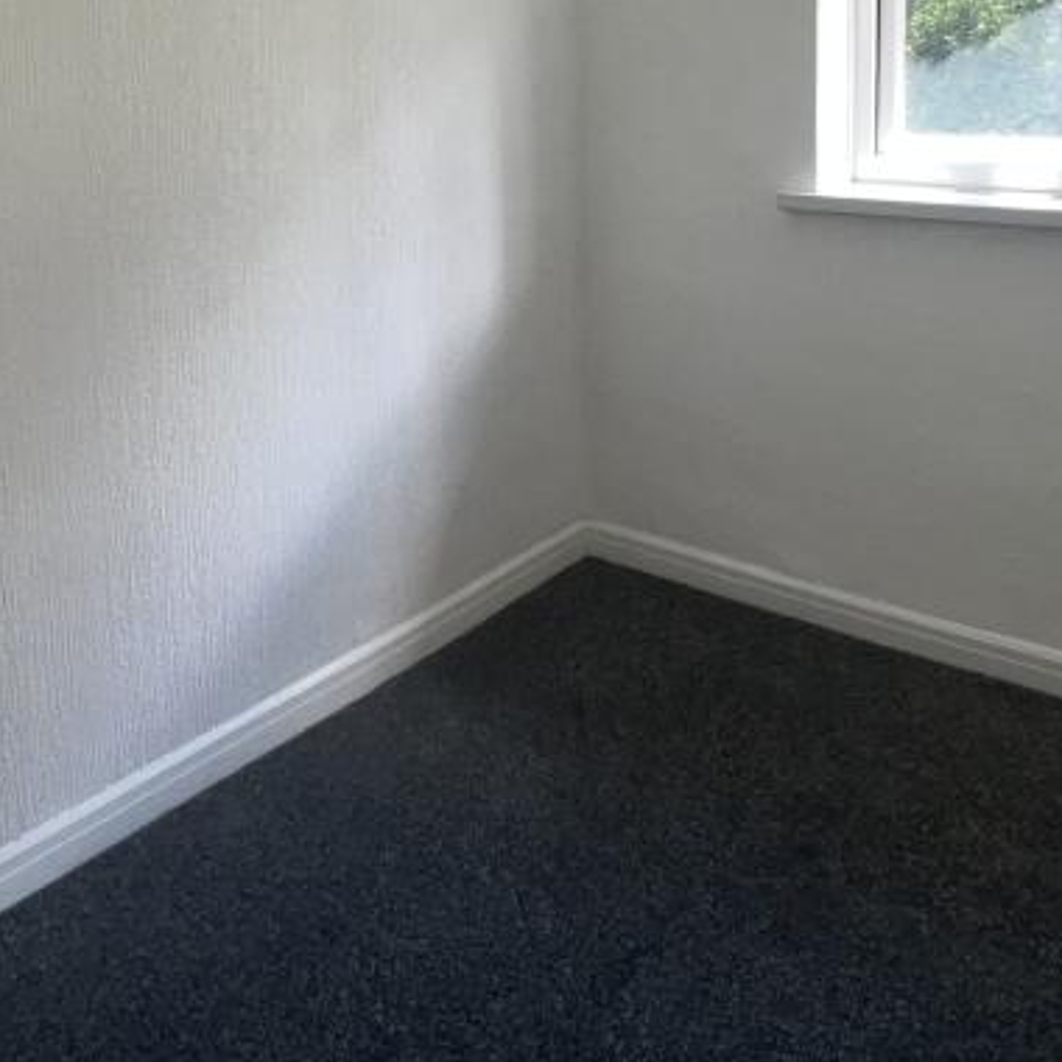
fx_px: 1076
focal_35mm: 31
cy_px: 173
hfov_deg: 52.5
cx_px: 576
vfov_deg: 48.7
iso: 50
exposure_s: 1/122
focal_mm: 1.57
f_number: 1.8
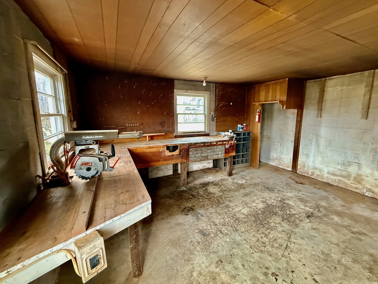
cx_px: 195
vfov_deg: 81.7
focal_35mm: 15
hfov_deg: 98.1
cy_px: 136
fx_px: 164
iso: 800
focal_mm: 2.22
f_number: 2.2
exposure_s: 1/60
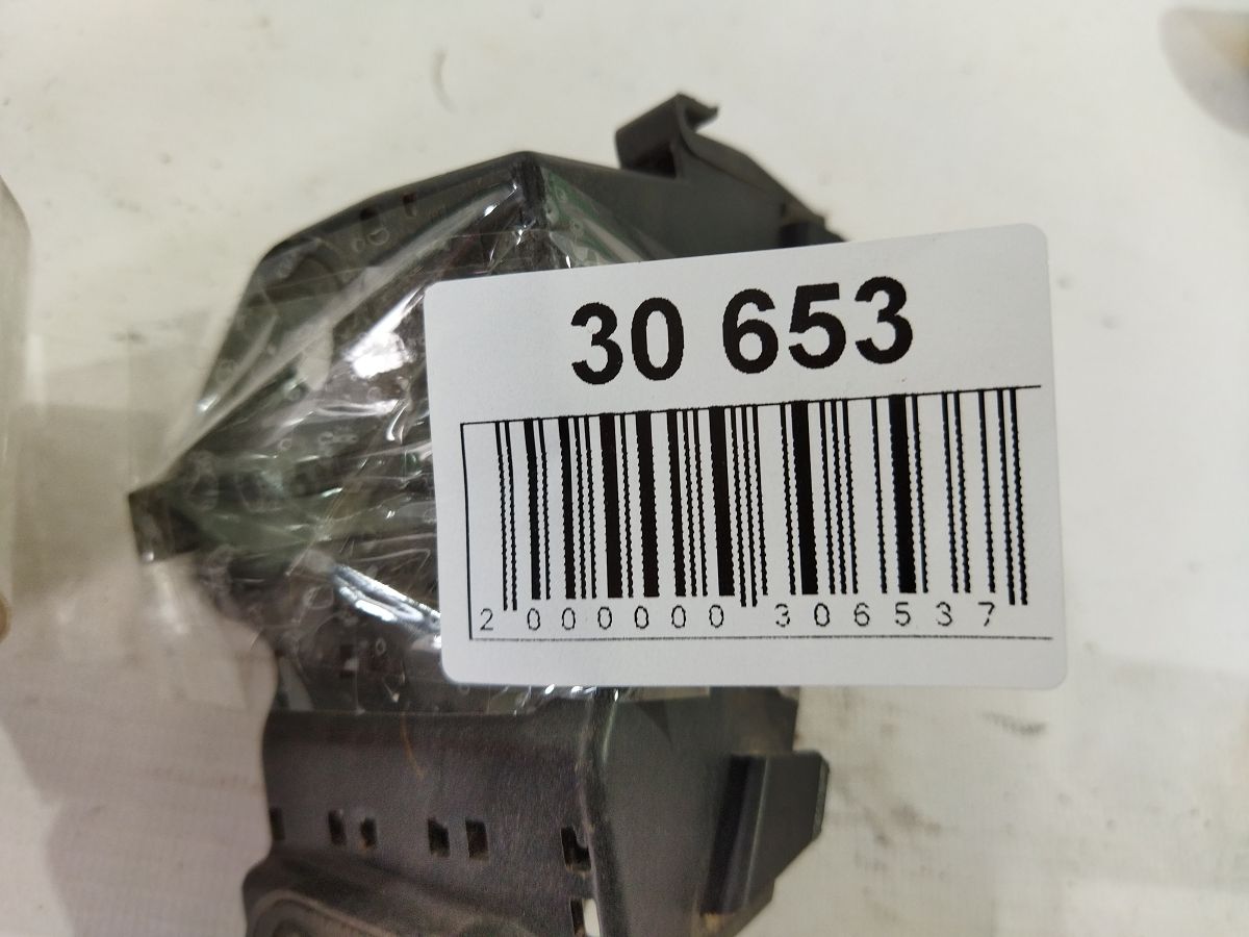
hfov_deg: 65.3
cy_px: 468
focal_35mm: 27
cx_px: 624
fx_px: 974
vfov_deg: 51.4
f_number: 1.79
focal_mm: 4.71
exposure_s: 1/50
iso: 145
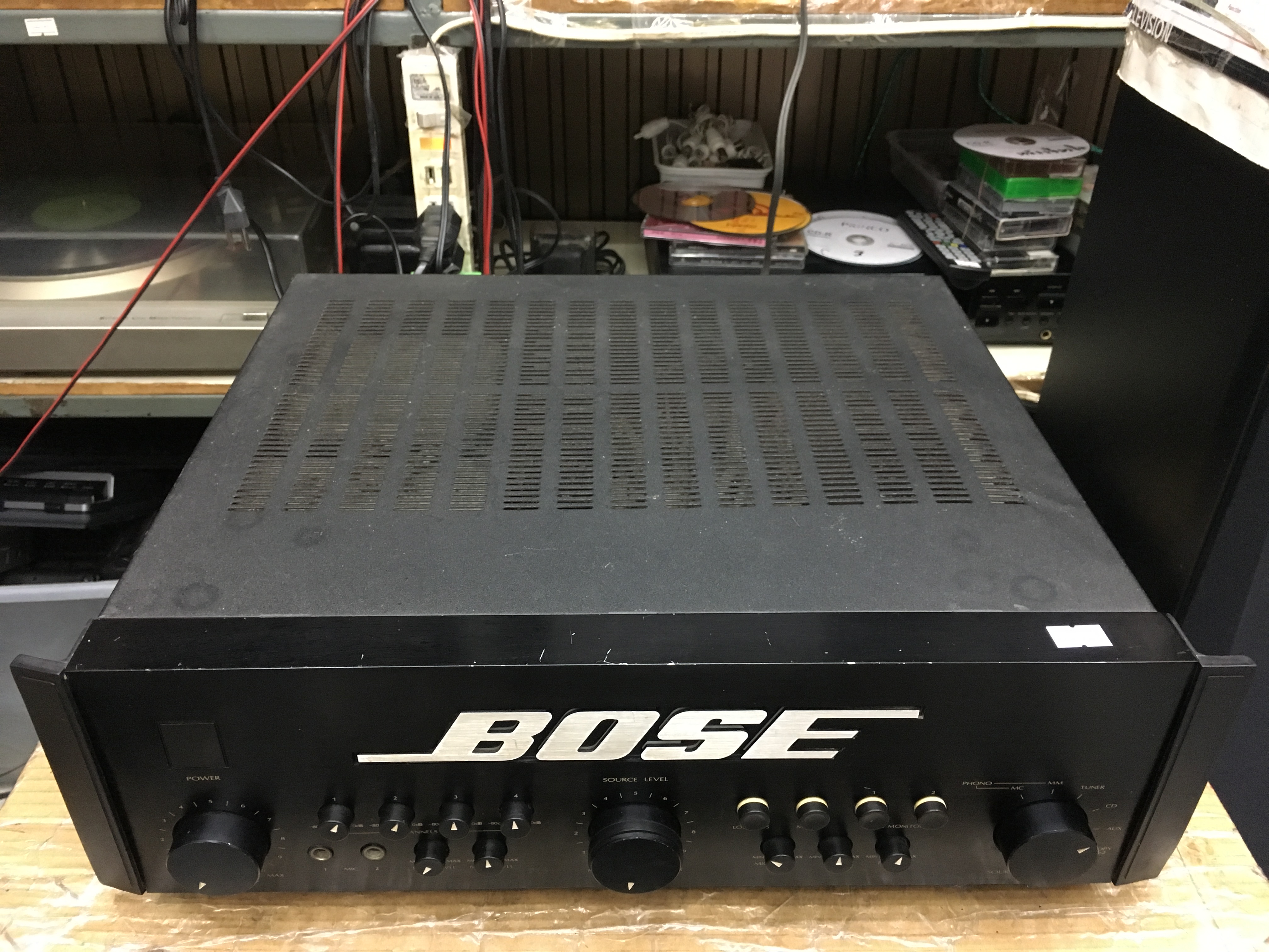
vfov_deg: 48.2
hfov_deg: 61.7
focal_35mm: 29
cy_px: 476
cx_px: 634
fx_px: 1063
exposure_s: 1/17
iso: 200
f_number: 2.2
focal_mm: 4.15
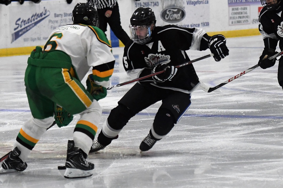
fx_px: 1061
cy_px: 94
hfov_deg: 15.2
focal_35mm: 135
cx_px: 142
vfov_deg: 10.2
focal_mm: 90
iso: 4000
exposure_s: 1/1000
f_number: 2.8
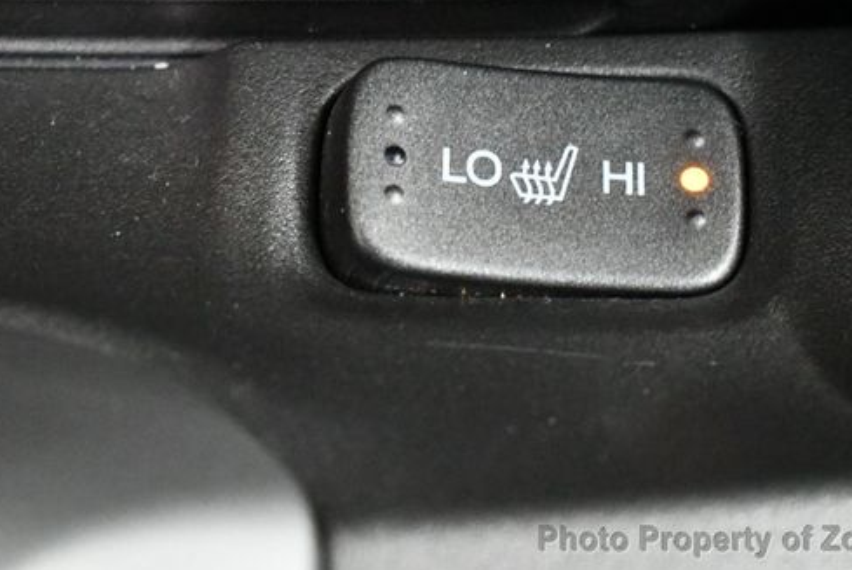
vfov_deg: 9.5
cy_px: 200
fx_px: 3411
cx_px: 517
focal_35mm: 144
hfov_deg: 14.2
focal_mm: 55
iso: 10000
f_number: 5.6
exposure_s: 1/60
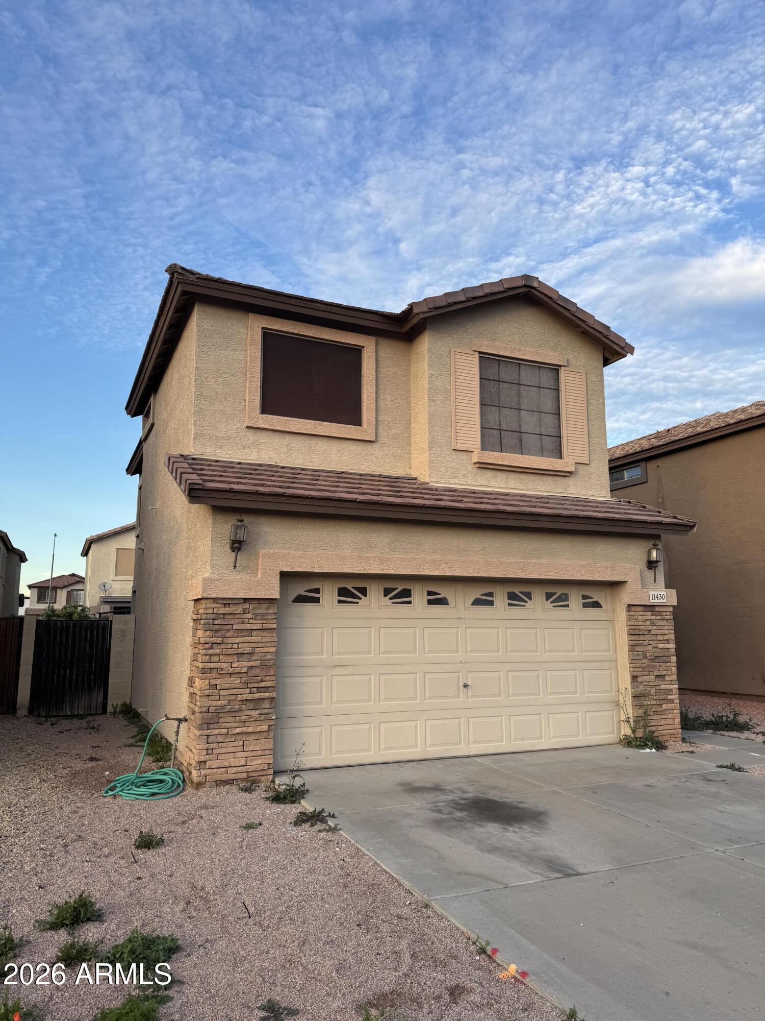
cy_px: 510
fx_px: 707
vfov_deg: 71.6
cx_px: 382
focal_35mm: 24
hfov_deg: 56.8
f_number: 1.78
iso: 80
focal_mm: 6.76
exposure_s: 1/822
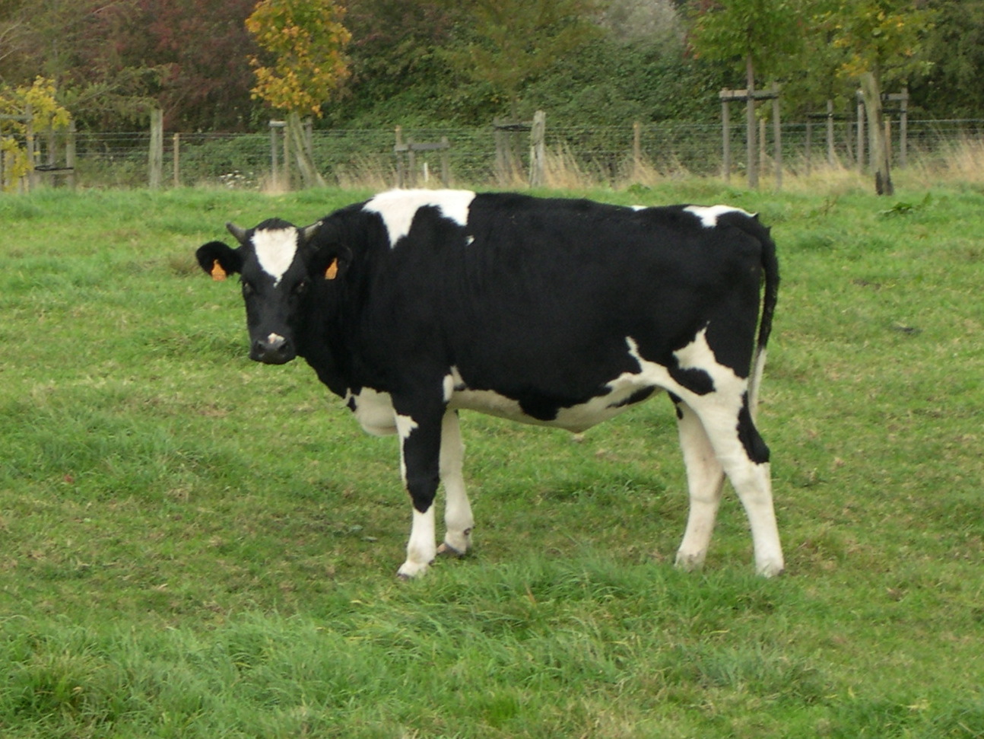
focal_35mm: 102
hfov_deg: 19.3
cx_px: 492
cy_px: 370
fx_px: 2900
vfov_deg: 14.5
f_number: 4.8
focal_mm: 21.6
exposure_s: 1/77
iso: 100
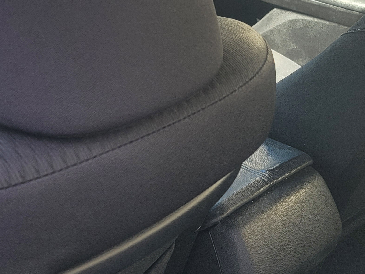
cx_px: 70
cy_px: -24
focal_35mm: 64
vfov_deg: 21.8
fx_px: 675
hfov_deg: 29.5
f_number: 1.8
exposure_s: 1/145
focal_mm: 7
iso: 20
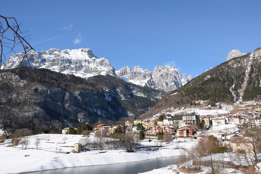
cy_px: 87
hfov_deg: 59.5
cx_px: 130
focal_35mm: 32
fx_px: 228
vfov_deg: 41.7
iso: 100
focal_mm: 21
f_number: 11
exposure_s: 1/160
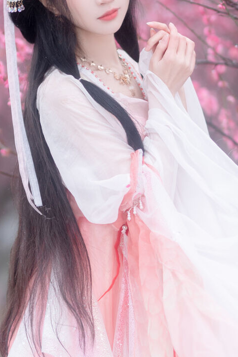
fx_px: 2121
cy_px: 128
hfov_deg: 6.4
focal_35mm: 214
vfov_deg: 9.6
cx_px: 122
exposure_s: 1/800
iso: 250
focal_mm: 85
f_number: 1.4
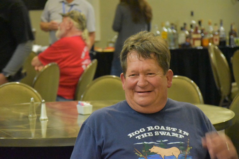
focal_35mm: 158
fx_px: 1046
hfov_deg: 13.0
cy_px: 80
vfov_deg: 8.7
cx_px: 120
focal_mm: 105
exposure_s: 1/50
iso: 12800
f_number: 5.6
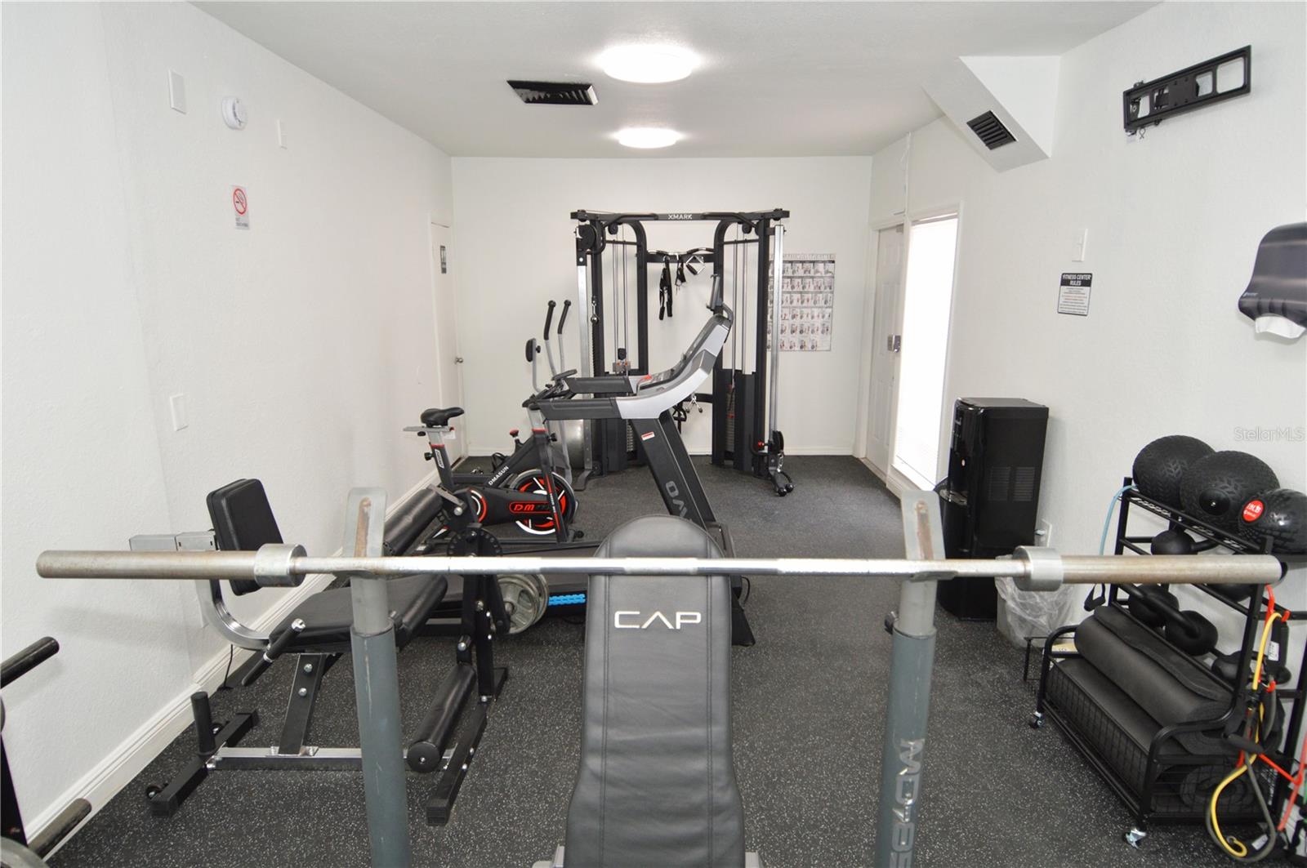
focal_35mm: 18
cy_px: 434
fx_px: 653
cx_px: 654
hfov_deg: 90.1
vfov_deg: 67.3
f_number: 4
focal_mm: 12
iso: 500
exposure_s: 1/60
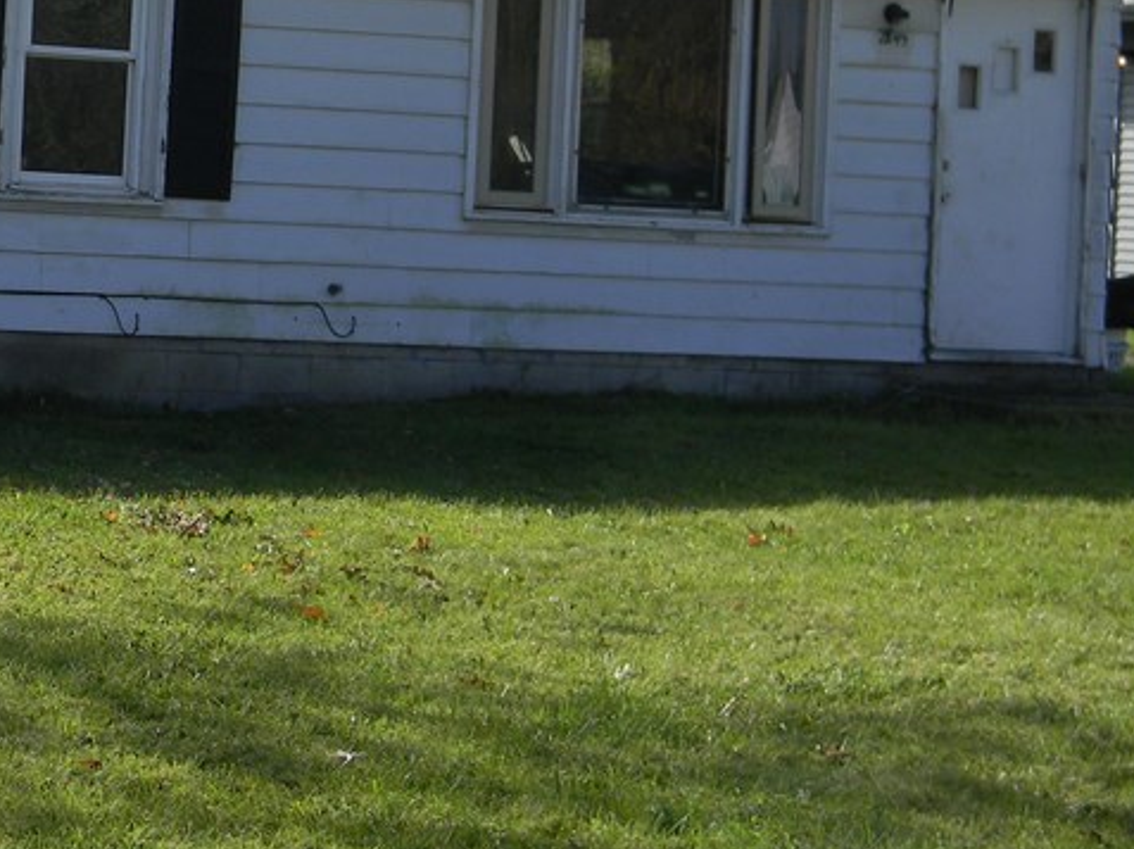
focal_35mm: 101
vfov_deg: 14.5
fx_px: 3306
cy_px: 107
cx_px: 26
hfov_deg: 19.0
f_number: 3.9
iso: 80
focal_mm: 8.6
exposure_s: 1/675
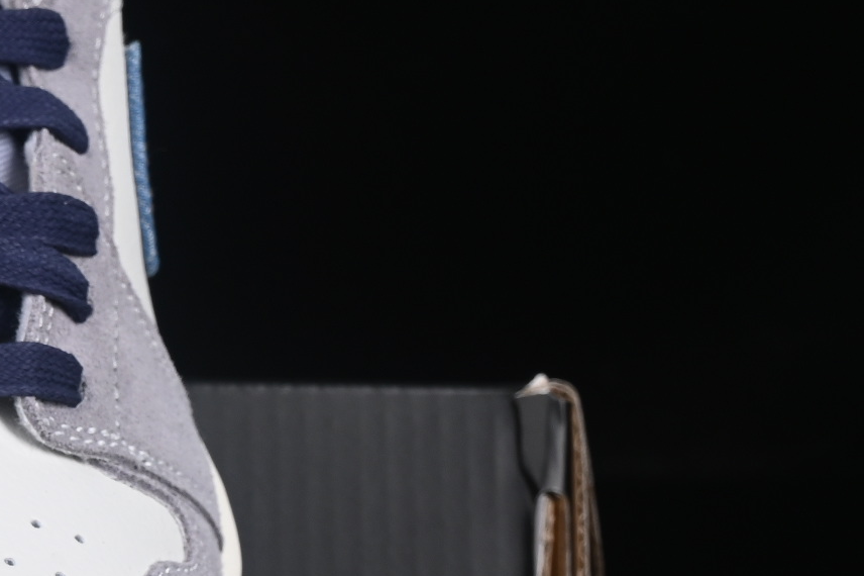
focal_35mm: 244
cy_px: 482
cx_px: -493
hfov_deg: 8.2
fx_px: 5853
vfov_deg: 5.6
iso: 160
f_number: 8
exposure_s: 1/80
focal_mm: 50
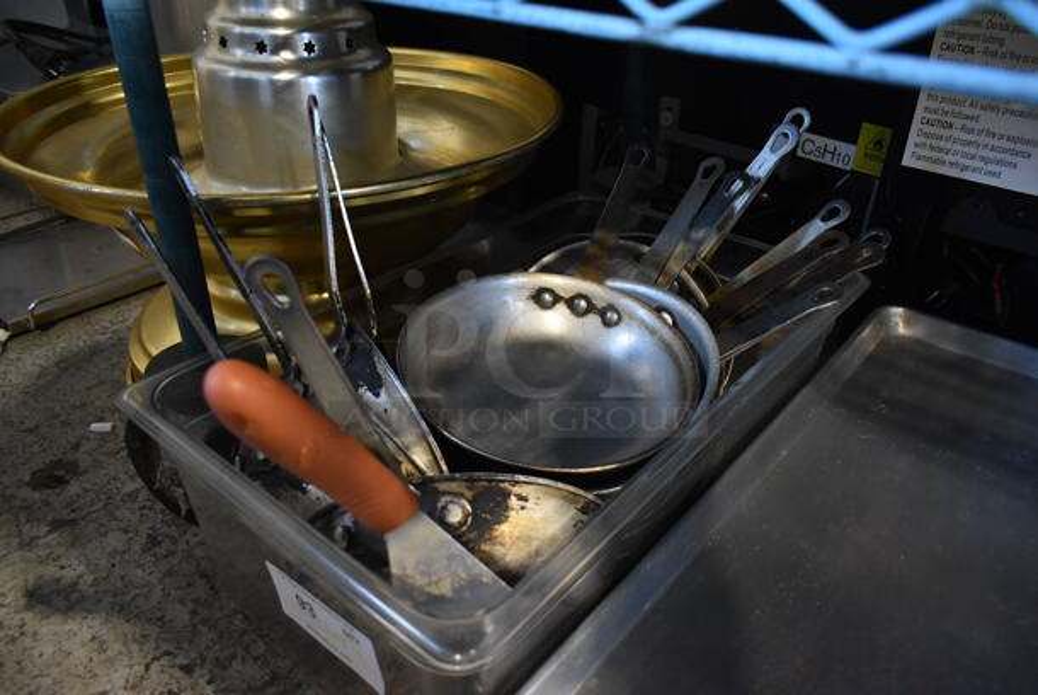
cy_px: 348
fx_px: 779
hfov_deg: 67.3
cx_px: 519
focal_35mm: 27
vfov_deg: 48.0
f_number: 3.5
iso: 1250
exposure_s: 1/30
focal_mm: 18
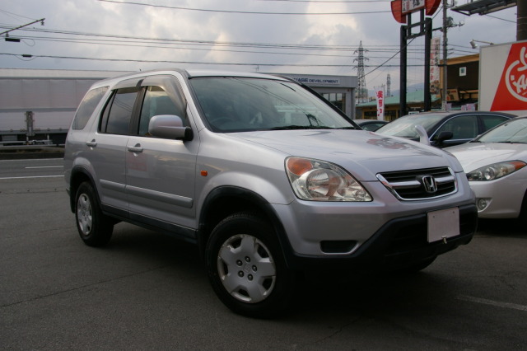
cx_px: 264
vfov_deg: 38.3
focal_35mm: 34
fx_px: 505
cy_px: 176
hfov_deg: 55.1
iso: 200
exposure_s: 1/250
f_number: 8
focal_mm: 23
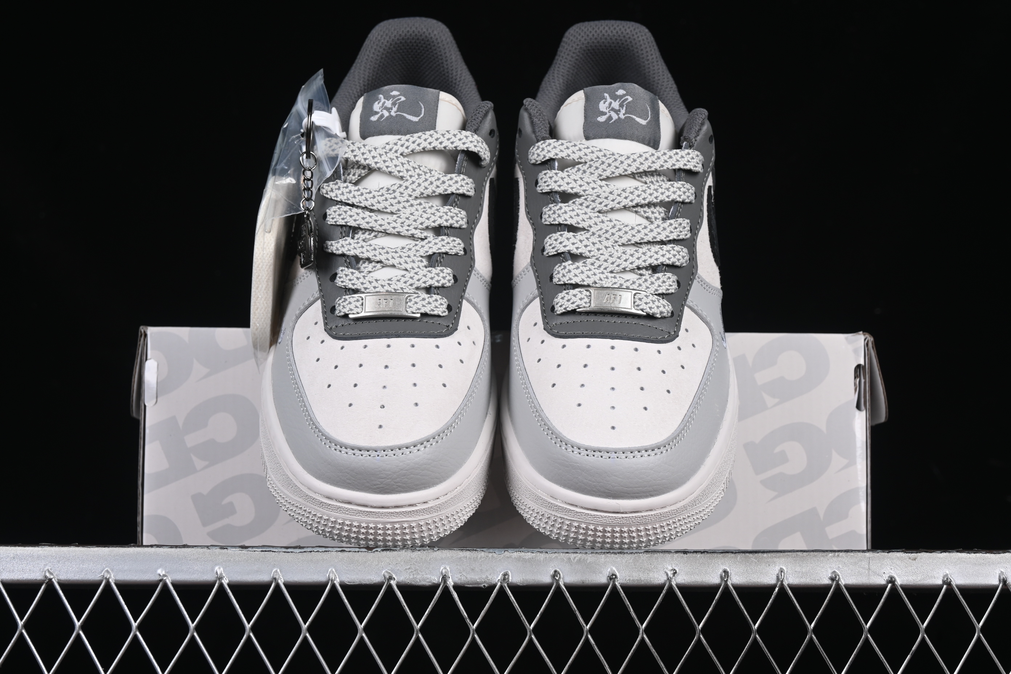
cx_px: 506
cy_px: 337
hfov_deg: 27.0
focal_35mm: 75
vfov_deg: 18.2
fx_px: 2106
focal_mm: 50
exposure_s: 1/80
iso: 160
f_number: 8
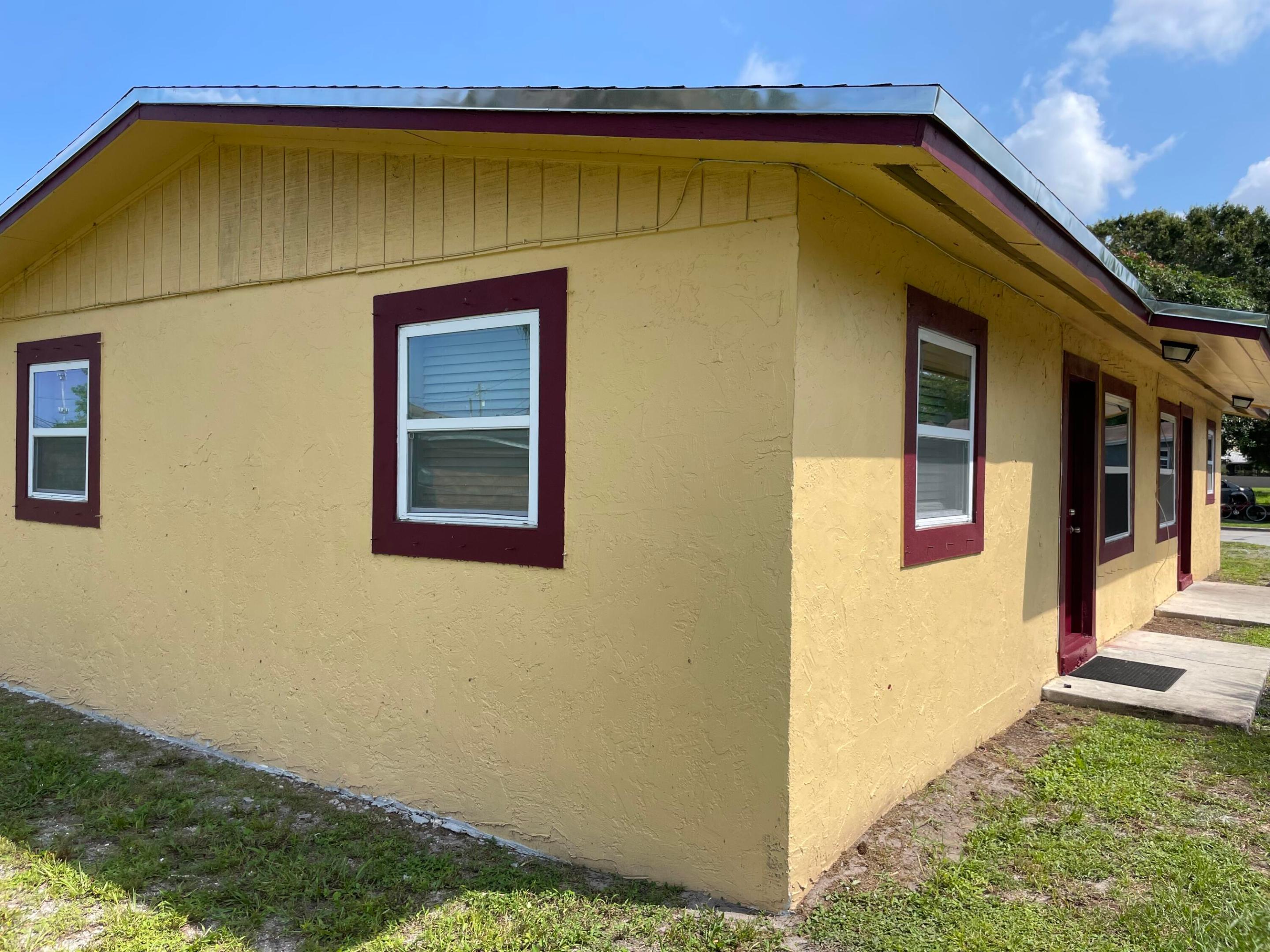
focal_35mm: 26
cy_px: 476
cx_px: 635
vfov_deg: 53.1
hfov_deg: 67.3
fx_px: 954
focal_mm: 4.2
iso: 32
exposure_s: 1/2959
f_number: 1.6
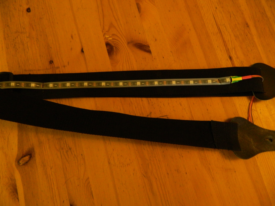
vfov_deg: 54.9
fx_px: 199
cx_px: 138
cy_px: 103
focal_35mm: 25
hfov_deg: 69.4
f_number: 3.1
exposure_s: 1/20
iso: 400
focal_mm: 4.5
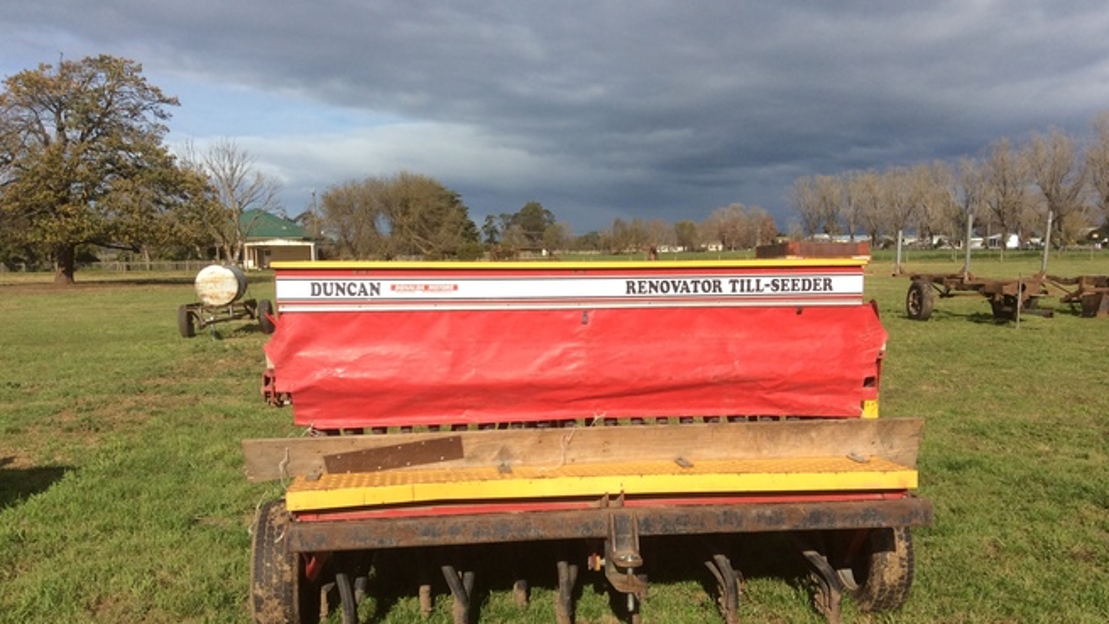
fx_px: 1029
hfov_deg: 56.6
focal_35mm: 35
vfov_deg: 33.6
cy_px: 376
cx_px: 556
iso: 32
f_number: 2.4
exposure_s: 1/1789
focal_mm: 3.3
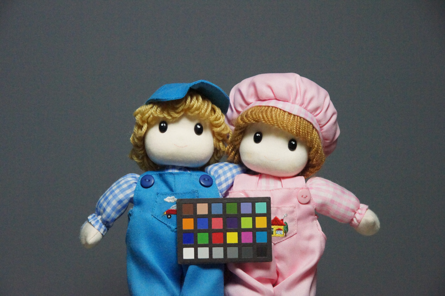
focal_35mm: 105
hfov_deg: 19.5
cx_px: 222
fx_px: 1297
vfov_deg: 13.0
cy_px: 148
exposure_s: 1/100
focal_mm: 70
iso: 6400
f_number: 8
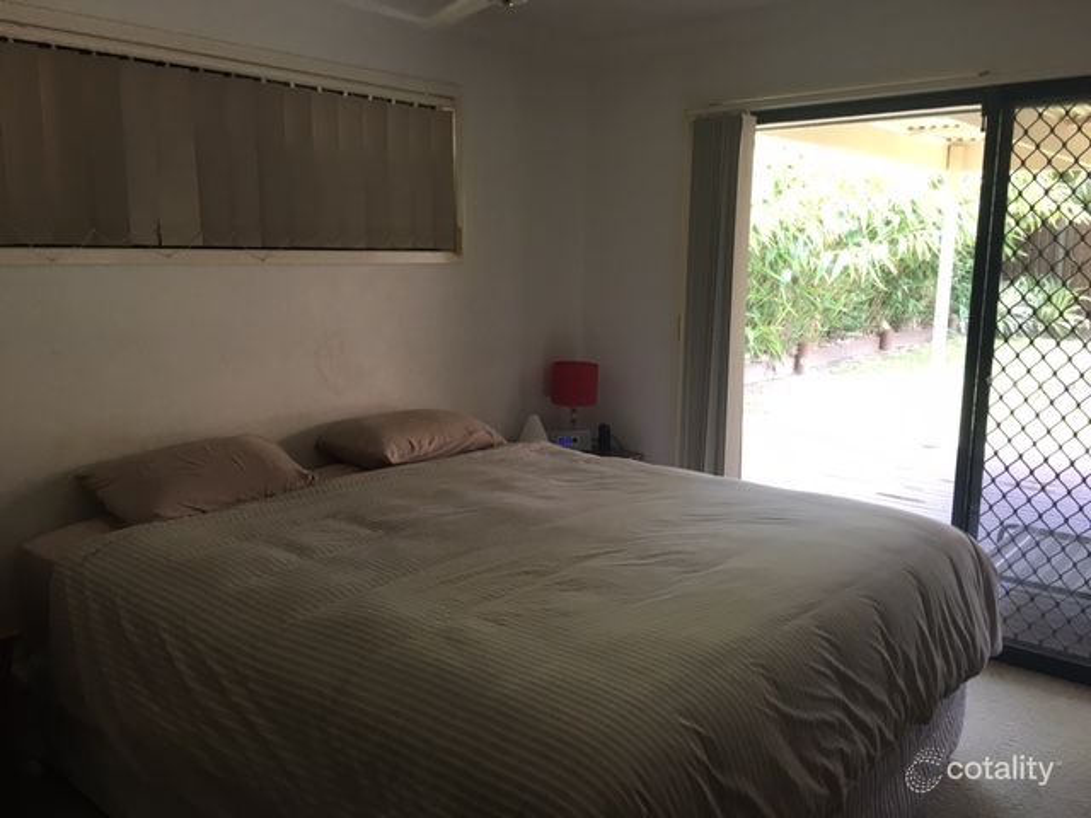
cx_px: 546
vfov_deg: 48.2
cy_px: 409
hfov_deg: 61.7
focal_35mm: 29
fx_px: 914
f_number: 2.2
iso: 32
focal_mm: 4.15
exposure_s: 1/33
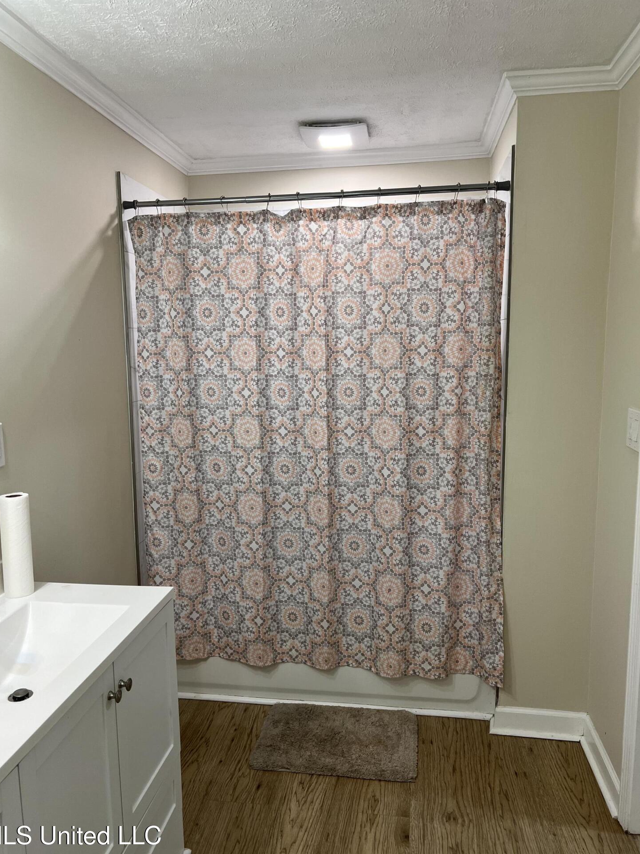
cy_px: 433
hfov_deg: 51.3
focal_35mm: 27
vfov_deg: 65.3
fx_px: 666
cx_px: 312
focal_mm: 5.7
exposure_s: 1/120
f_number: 1.5
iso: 100
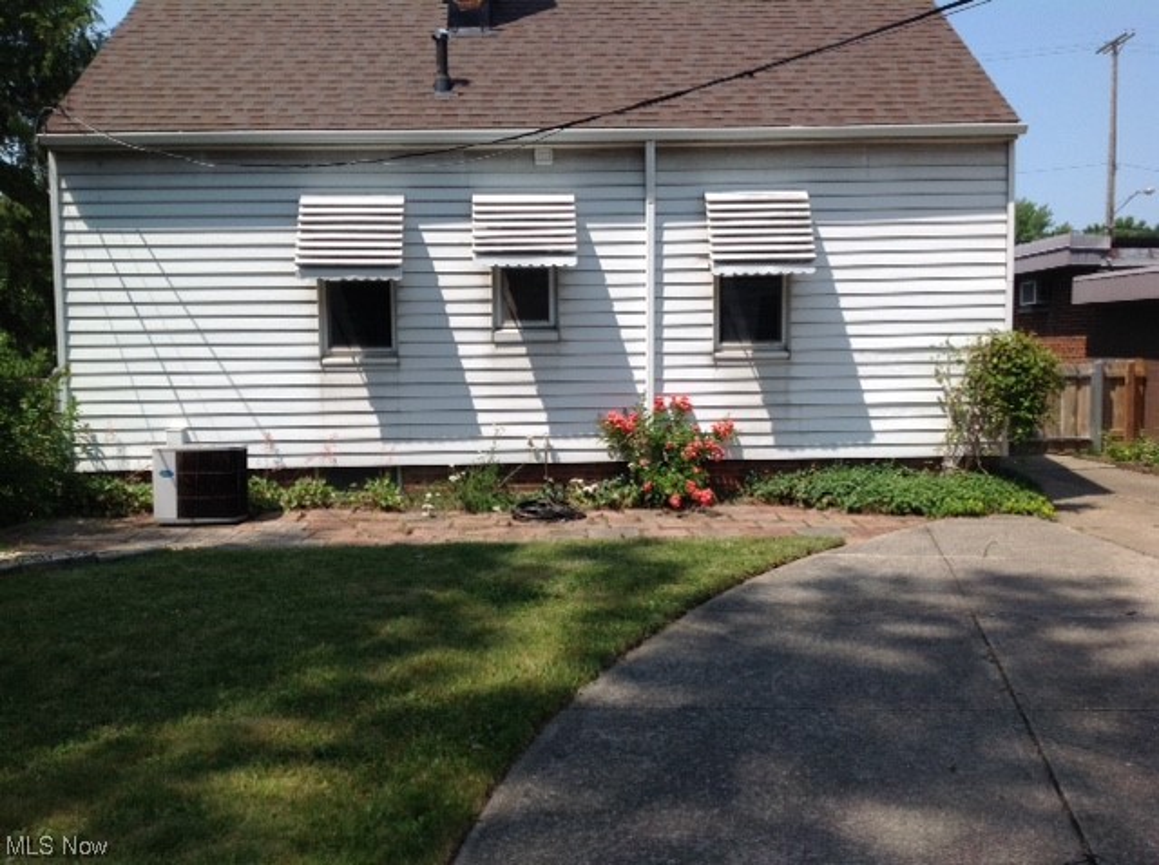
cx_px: 580
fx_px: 1170
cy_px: 432
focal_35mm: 35
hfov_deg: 52.7
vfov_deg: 40.6
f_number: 2.4
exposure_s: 1/2016
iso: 50
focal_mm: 4.28
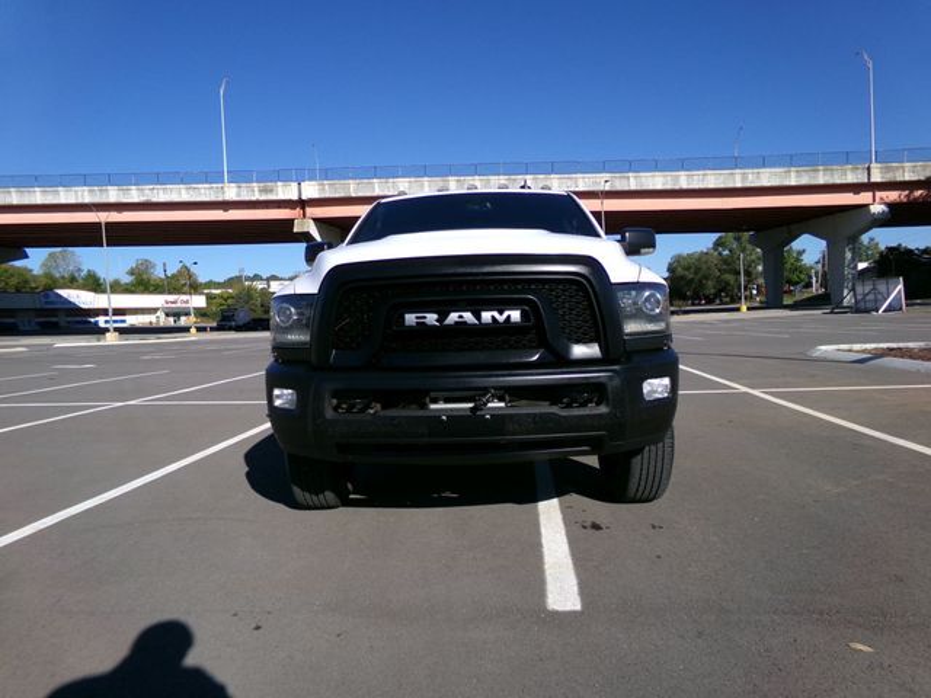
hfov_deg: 71.6
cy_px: 349
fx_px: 645
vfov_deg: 56.8
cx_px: 466
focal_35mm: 24
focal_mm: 4.3
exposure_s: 1/850
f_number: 3.7
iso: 100
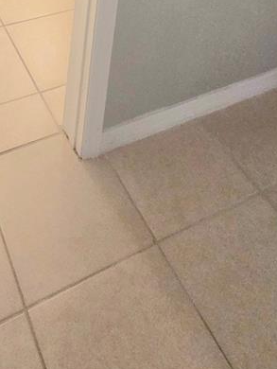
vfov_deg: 29.9
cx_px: 31
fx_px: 426
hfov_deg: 34.2
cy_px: -170
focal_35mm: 40
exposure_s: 1/60.2
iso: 250
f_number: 2.2
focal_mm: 2.2
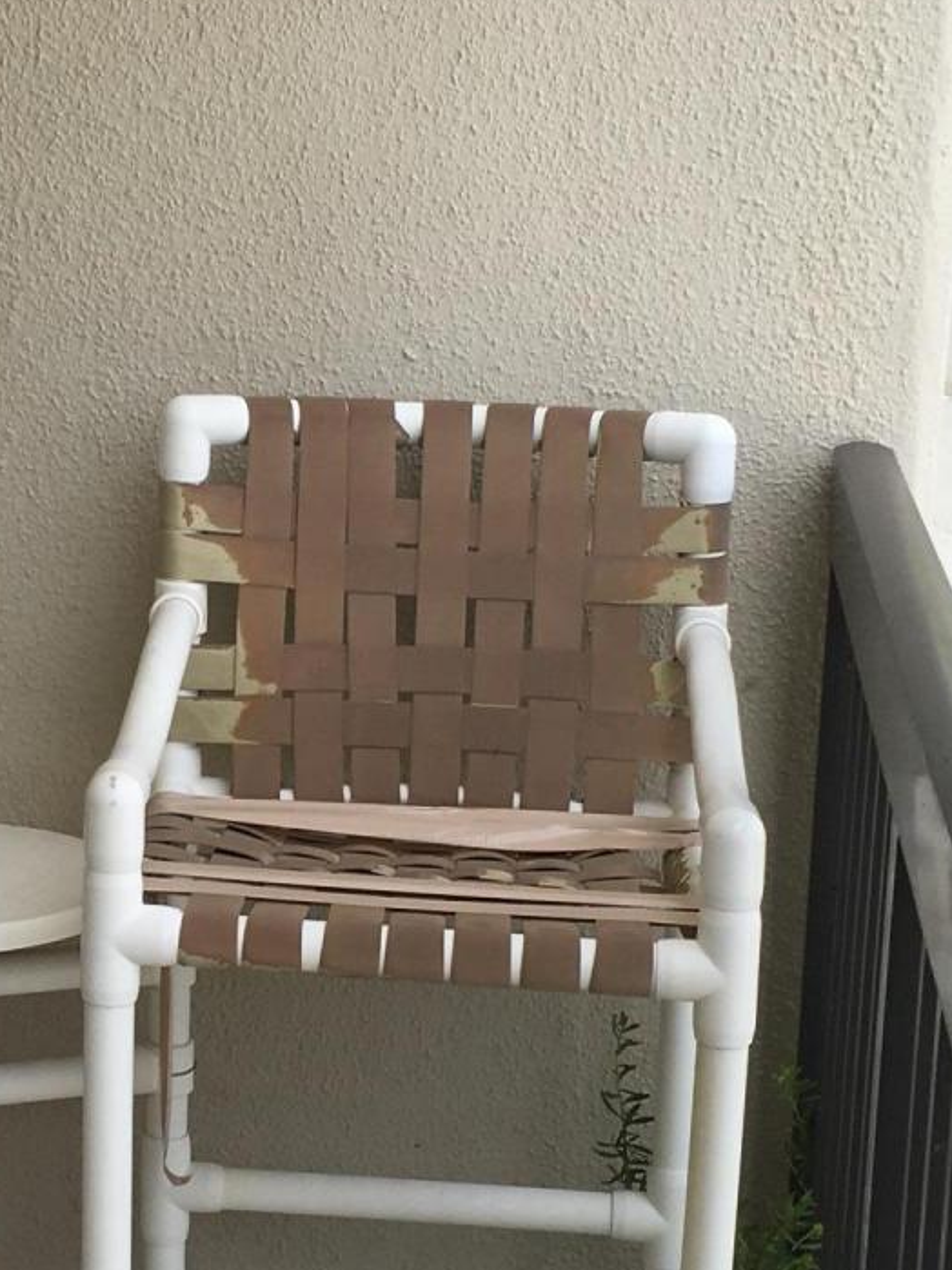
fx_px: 3044
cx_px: 91
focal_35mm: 83
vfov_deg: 23.6
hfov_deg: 17.5
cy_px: 687
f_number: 2.2
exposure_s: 1/1012
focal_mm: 4.15
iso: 25
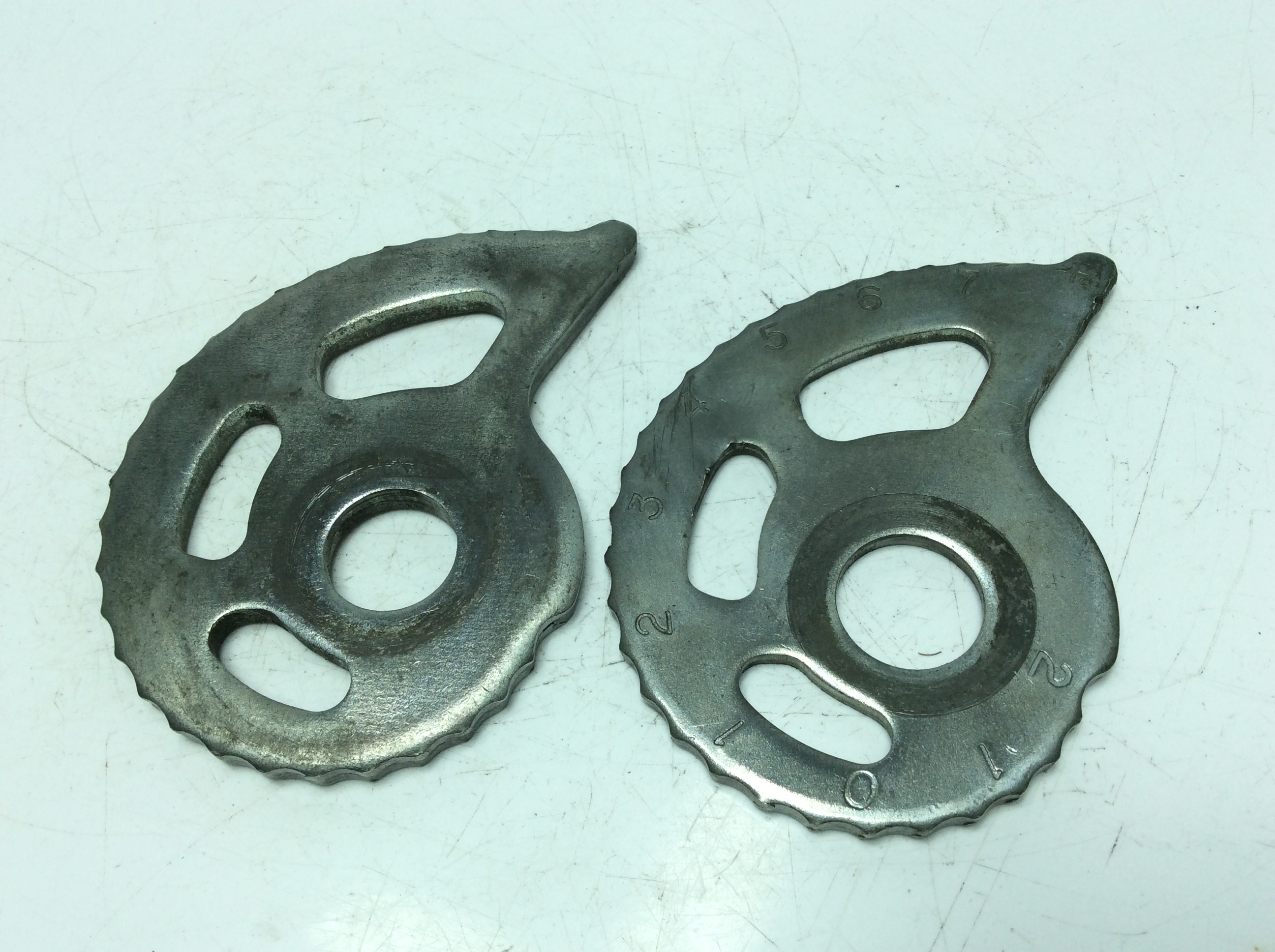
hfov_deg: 56.9
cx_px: 638
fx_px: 1177
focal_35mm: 32
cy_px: 476
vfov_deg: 44.1
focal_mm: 3.3
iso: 32
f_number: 2.4
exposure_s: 1/473
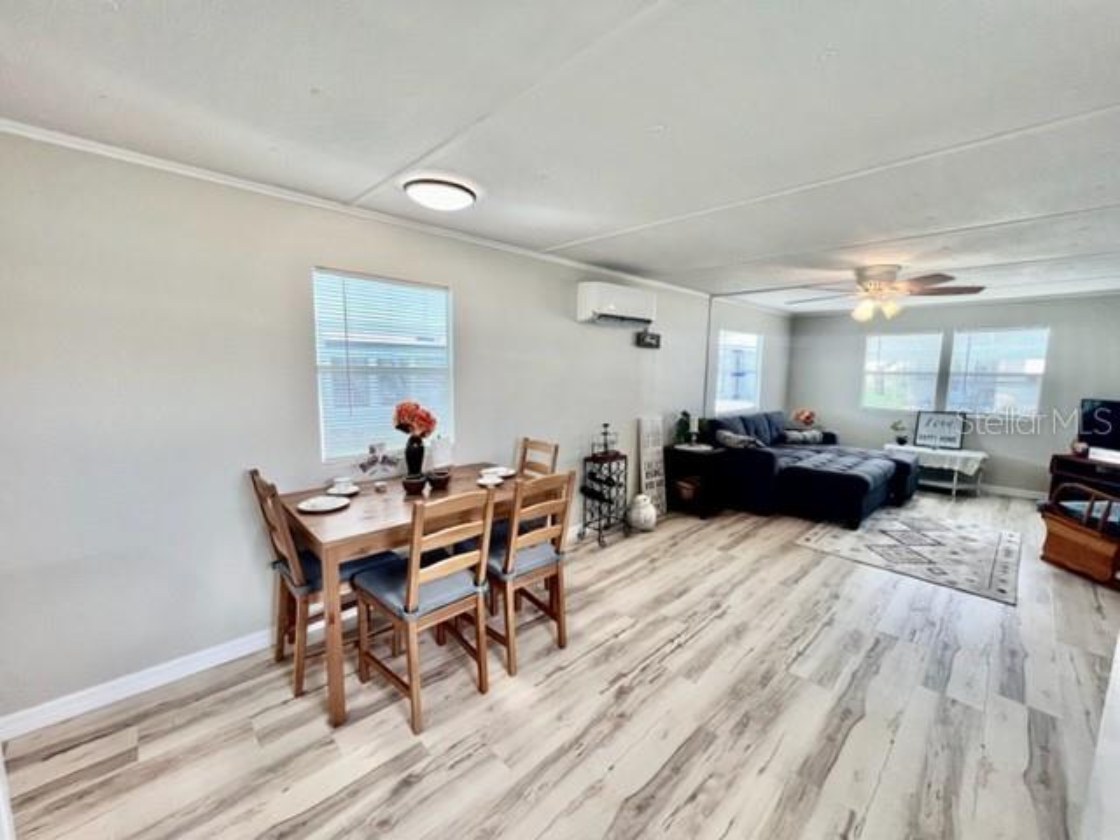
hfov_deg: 106.2
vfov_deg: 89.9
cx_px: 560
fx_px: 421
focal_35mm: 13
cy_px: 420
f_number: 1.8
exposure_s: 1/122
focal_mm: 1.57
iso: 80
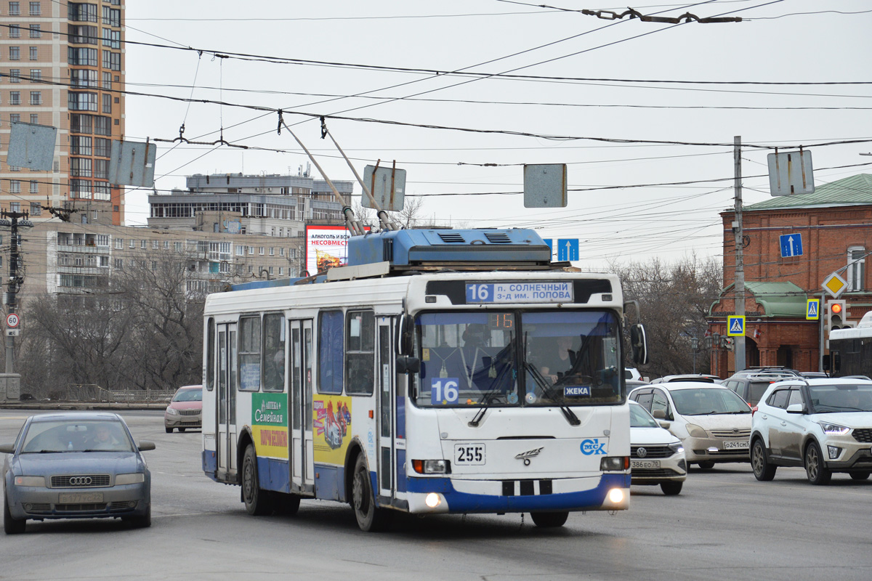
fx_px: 3088
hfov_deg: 16.1
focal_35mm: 128
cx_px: 436
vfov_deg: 10.8
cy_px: 290
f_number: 5.6
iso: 200
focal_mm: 85
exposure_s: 1/250
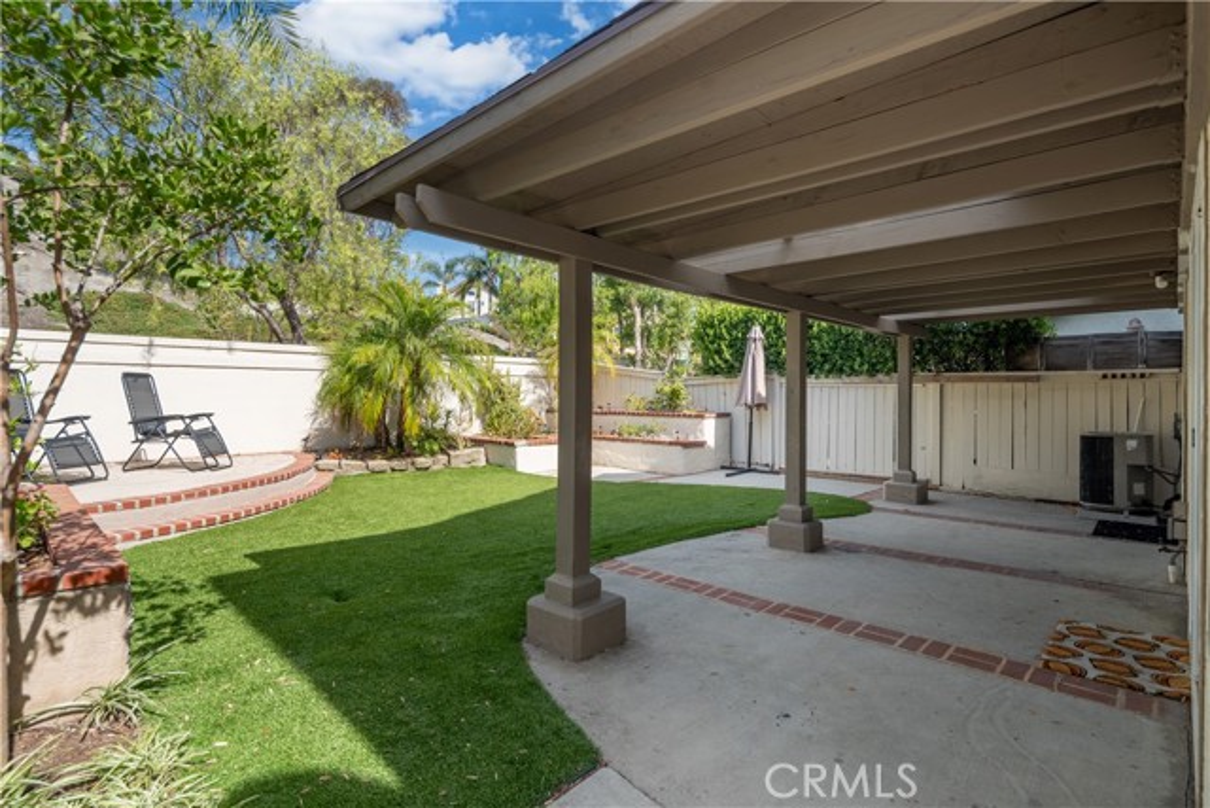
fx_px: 571
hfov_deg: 93.3
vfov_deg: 70.5
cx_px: 605
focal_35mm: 17
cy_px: 404
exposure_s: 1/3200
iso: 250
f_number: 7.1
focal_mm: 17
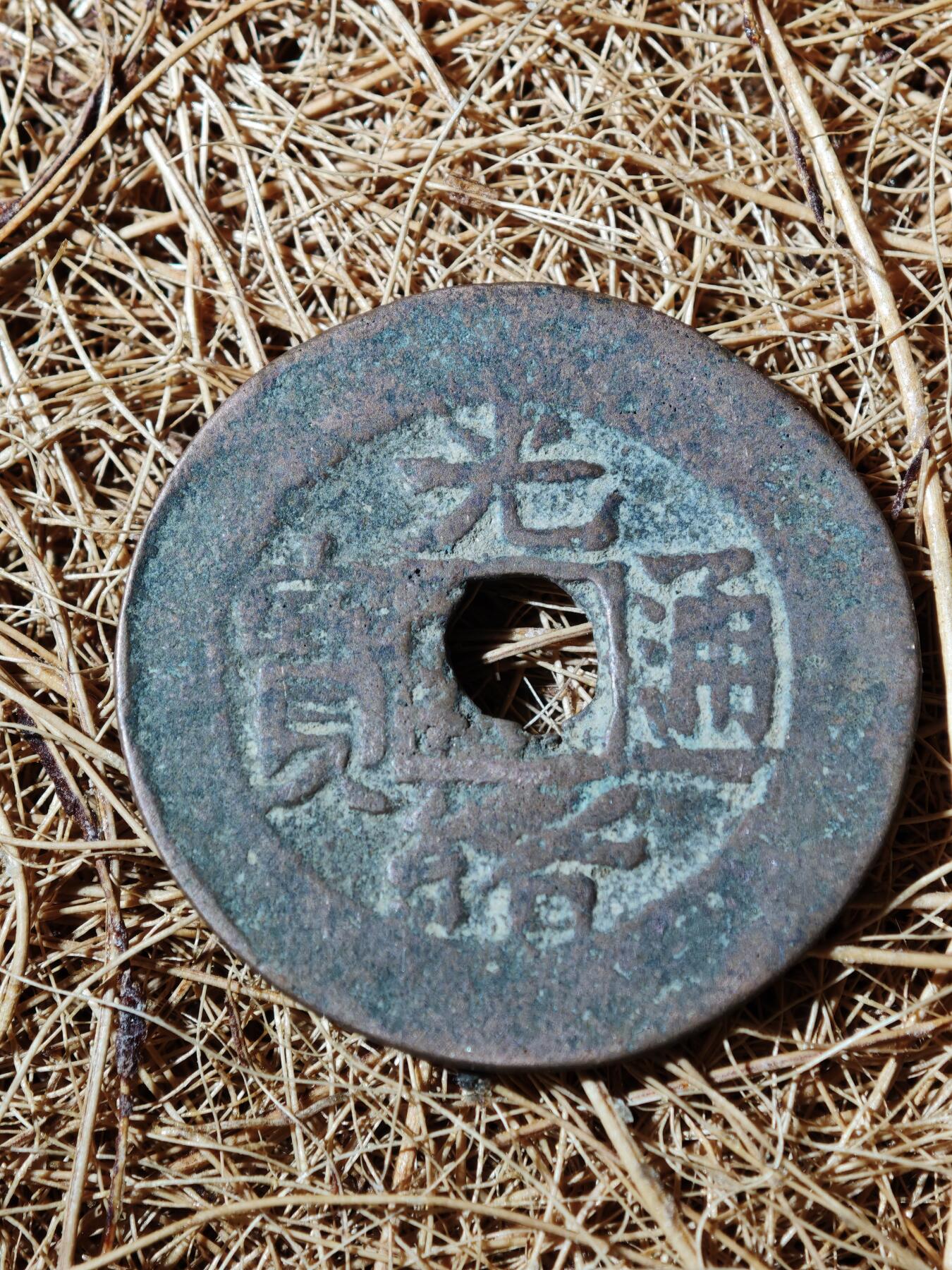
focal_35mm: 91
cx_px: 476
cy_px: 635
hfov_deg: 16.2
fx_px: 3337
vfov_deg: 21.5
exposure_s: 1/103
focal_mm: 9
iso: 200
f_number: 2
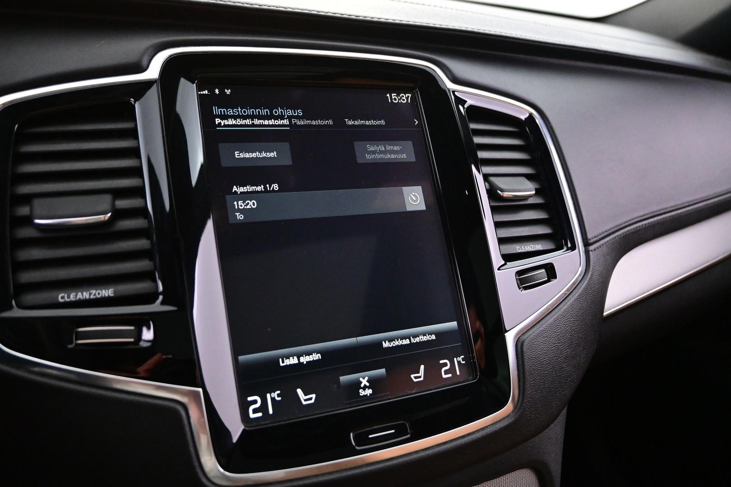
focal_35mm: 30
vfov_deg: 43.6
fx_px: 609
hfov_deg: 61.9
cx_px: 366
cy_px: 244
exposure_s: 1/30
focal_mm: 20
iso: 4000
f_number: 3.8
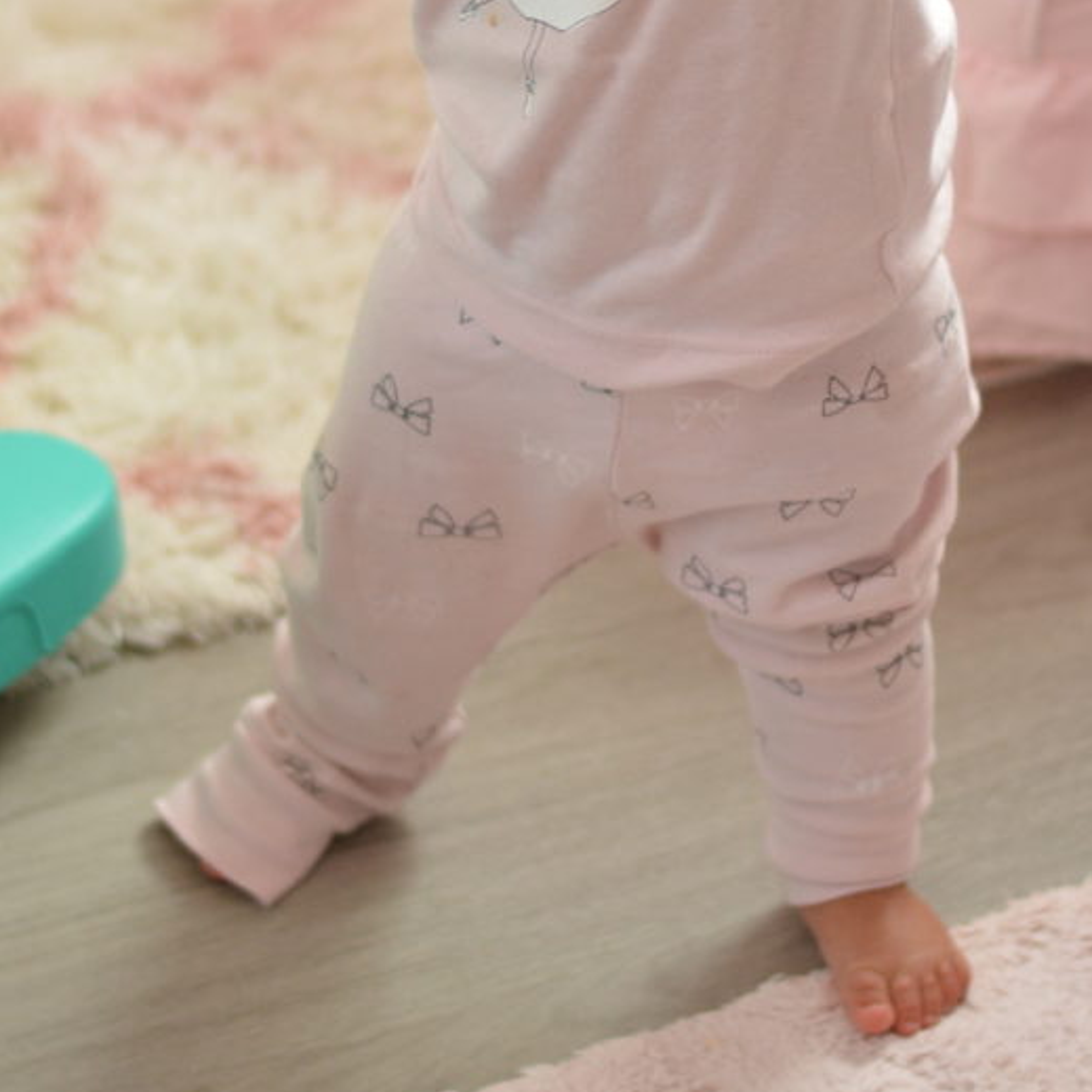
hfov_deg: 11.9
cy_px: 161
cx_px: 503
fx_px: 5246
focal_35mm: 147
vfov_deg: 11.8
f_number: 1.8
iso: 1000
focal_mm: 50
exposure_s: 1/250
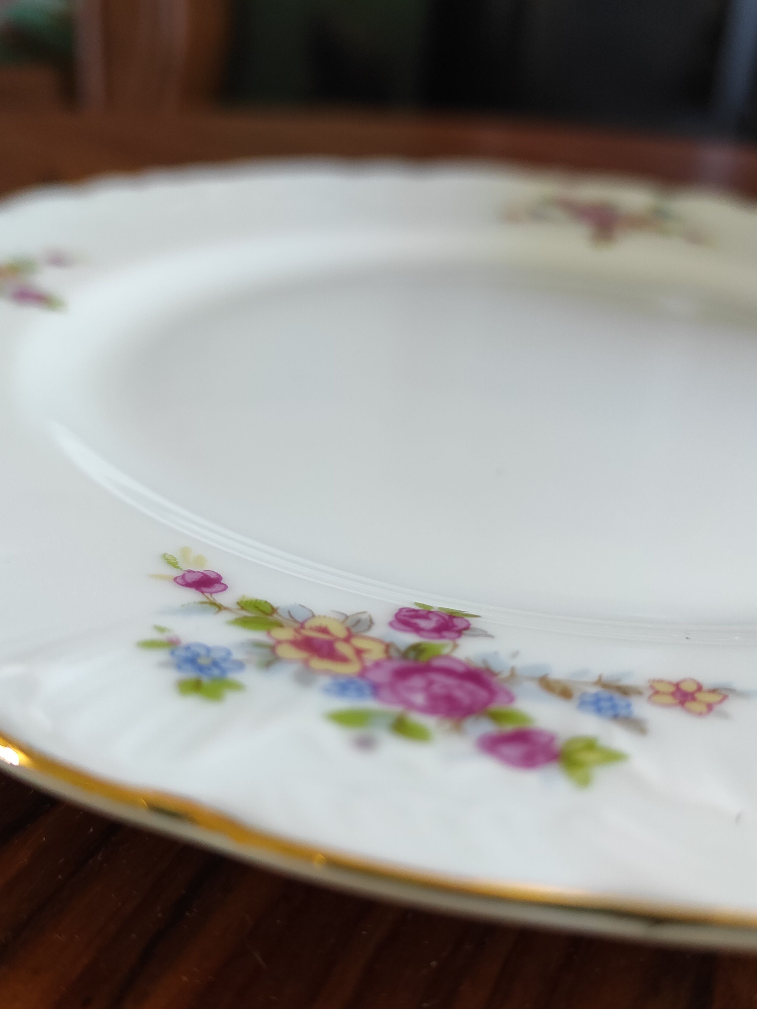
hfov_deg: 46.8
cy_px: 590
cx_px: 393
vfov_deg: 59.6
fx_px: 875
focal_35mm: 30
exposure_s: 1/50
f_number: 1.89
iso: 460
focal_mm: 5.43
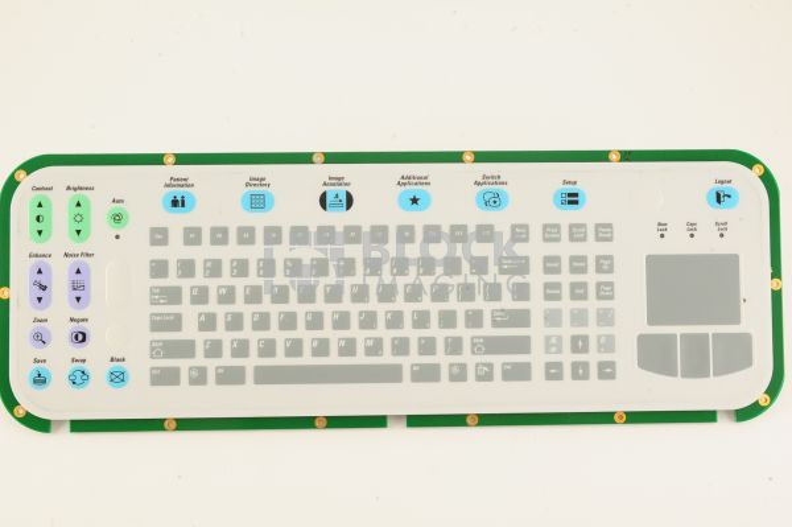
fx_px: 1099
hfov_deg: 39.6
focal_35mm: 50
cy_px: 264
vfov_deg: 26.9
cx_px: 396
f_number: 14
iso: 1600
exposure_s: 1/160
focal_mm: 50
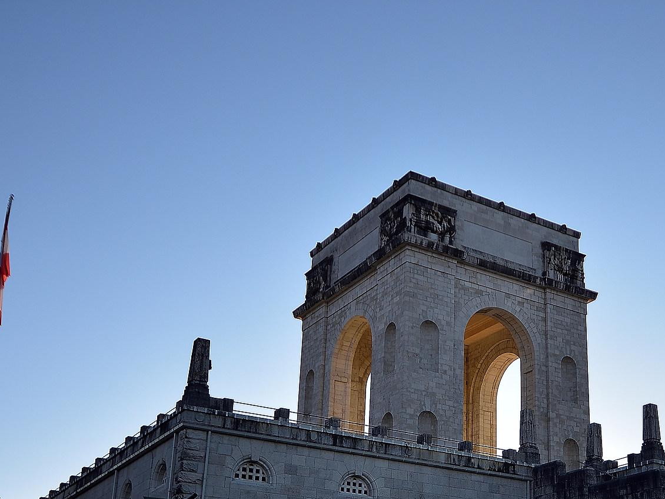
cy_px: 381
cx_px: 485
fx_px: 942
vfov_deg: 29.2
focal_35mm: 49
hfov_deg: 38.1
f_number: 6.3
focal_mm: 16
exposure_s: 1/200
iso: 100
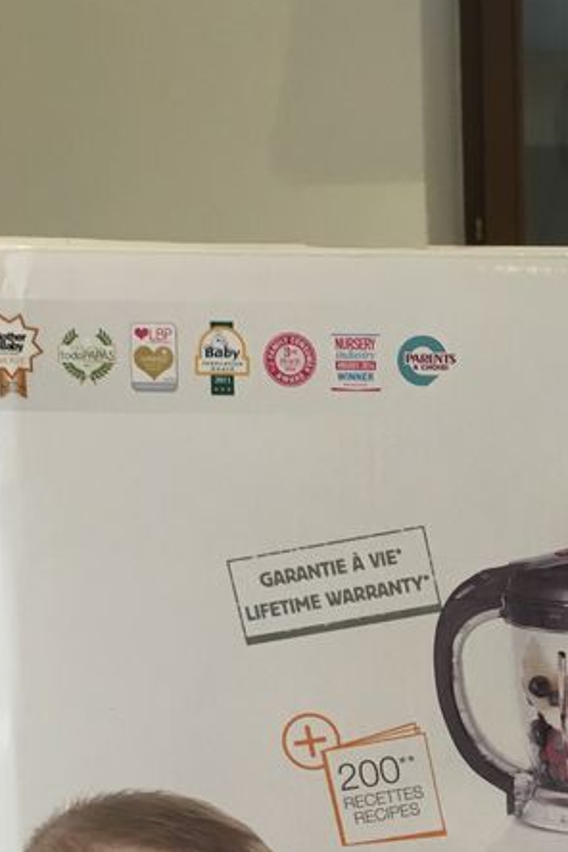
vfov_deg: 29.2
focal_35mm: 68
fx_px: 1609
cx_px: 645
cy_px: 639
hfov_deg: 19.1
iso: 100
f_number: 2.2
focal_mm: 4.15
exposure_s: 1/33
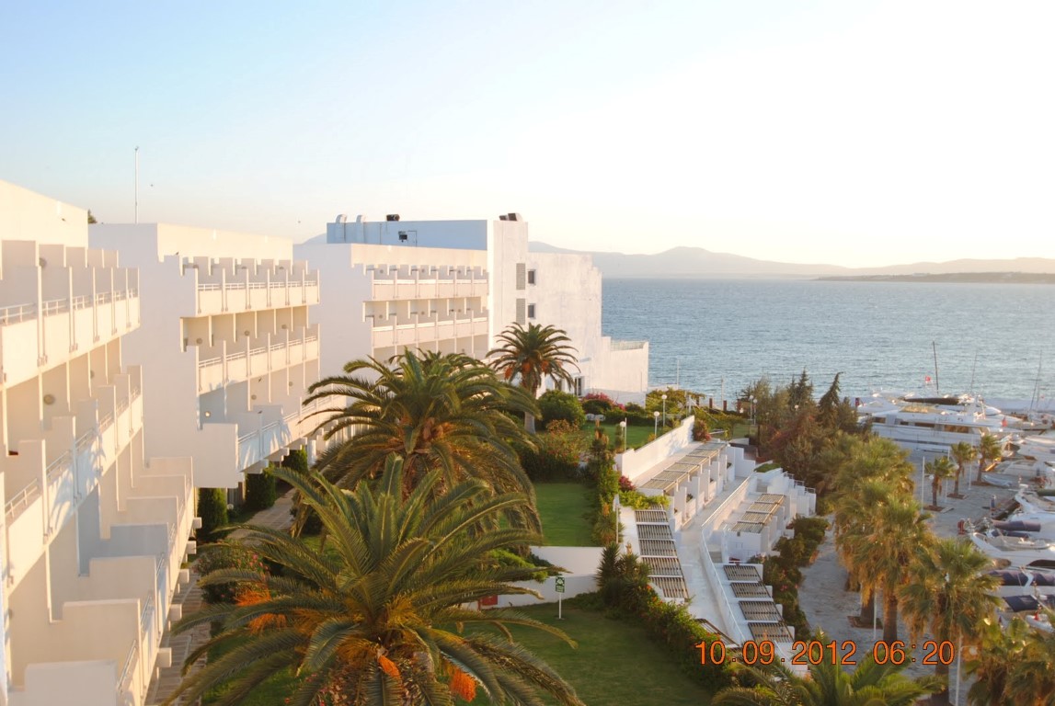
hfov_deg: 53.1
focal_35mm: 36
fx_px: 1056
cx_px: 528
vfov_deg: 37.0
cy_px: 353
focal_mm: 24
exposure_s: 1/125
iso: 100
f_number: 4.5
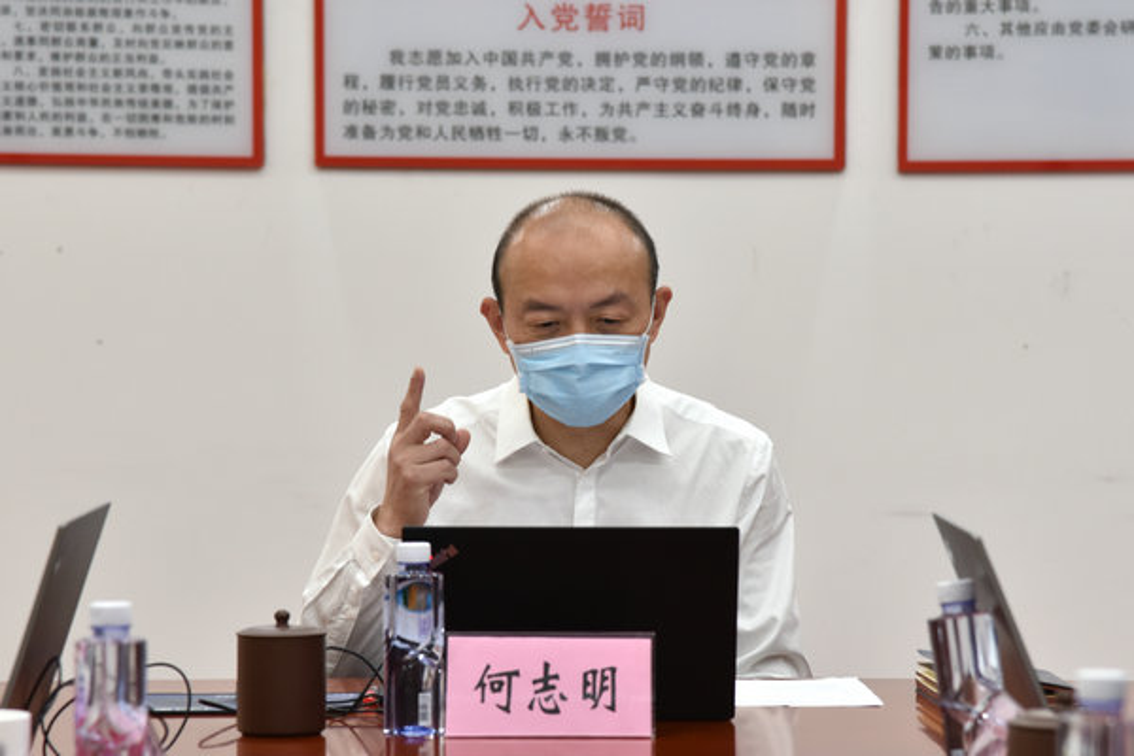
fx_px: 3780
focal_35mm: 120
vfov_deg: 11.4
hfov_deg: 17.1
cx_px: 567
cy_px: 378
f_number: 5
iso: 800
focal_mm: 120
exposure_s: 1/30
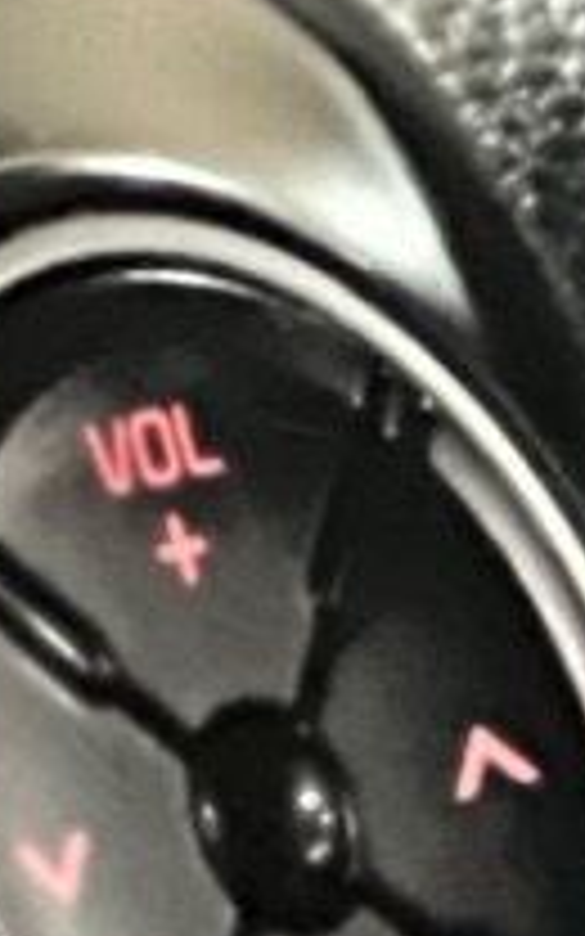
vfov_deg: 2.8
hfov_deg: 1.7
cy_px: 2520
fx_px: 19259
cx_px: 2596
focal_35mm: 755
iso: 1600
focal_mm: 9
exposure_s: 1/15
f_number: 2.8
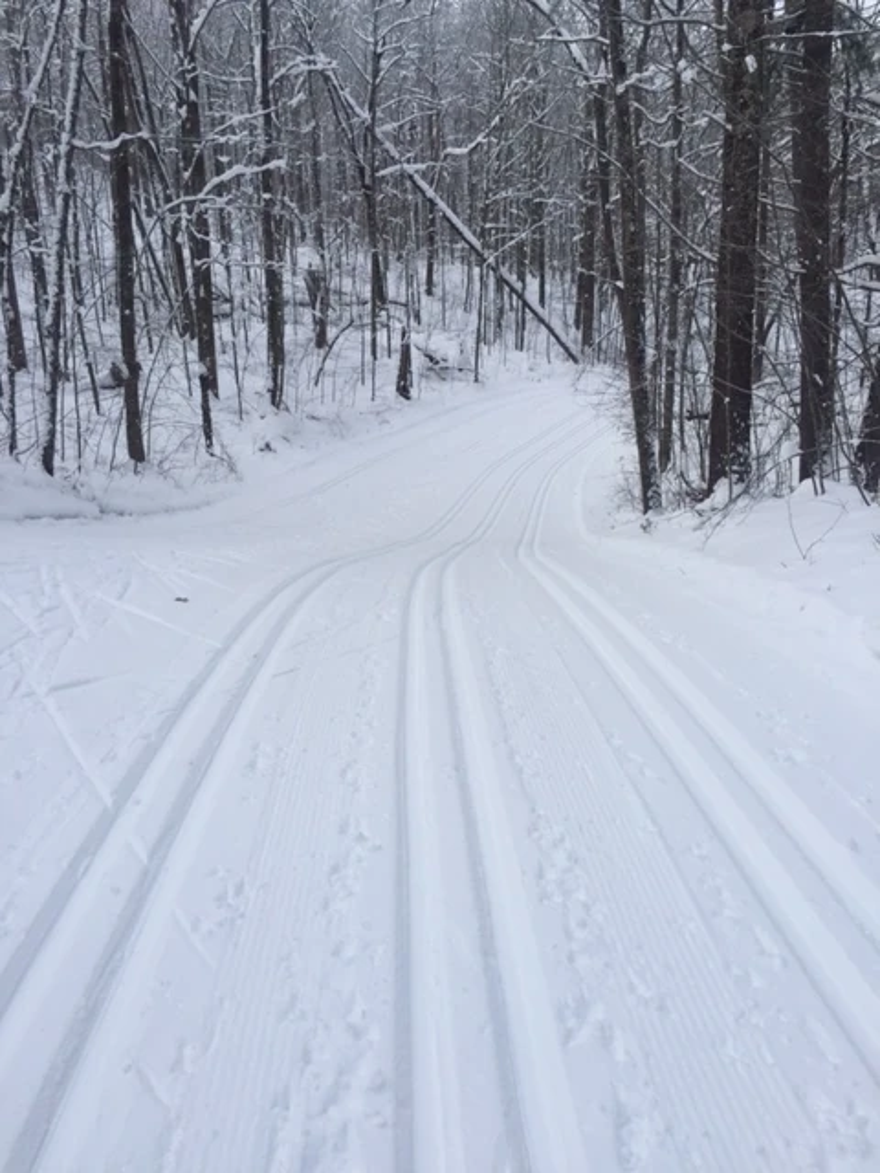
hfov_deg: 48.2
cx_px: 440
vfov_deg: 61.7
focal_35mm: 29
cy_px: 586
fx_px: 983
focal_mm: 4.15
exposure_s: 1/1236
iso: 32
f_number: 2.2
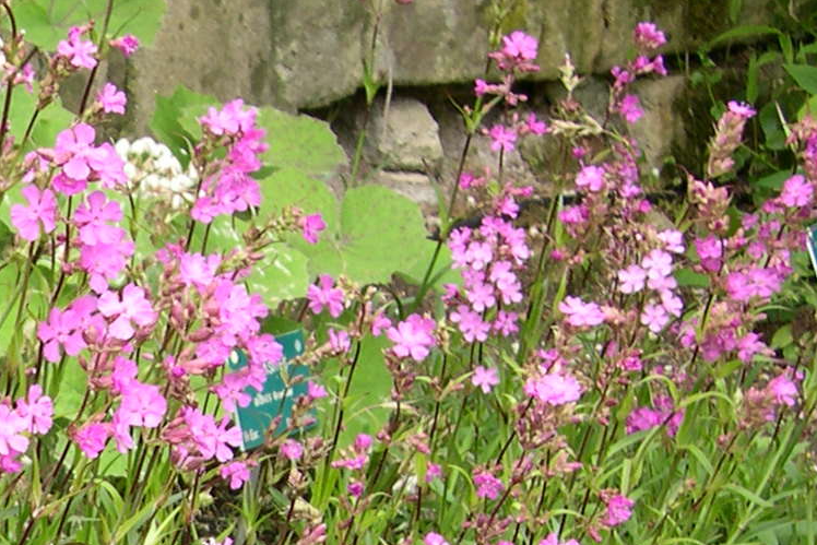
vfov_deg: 11.1
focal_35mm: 120
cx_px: -352
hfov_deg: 15.9
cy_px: 754
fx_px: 2724
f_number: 2.8
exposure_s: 1/177
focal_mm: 8
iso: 100
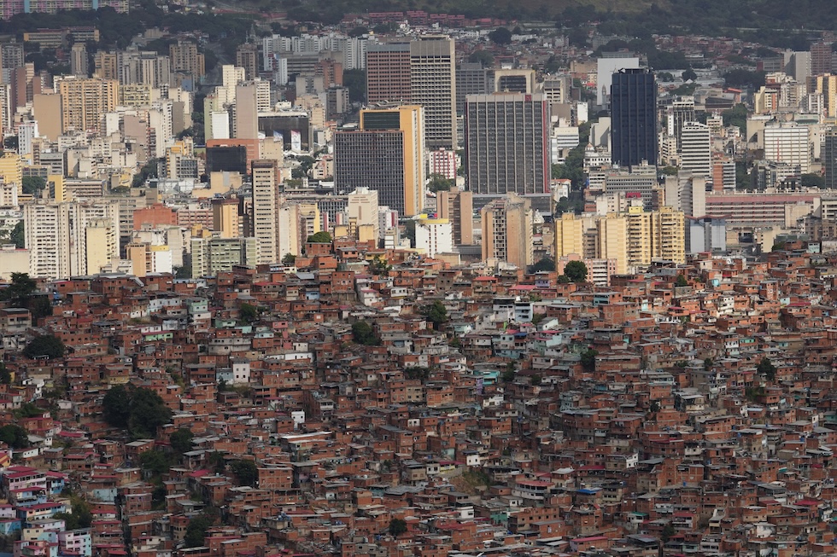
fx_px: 5114
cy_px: 278
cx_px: 418
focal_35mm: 220
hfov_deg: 9.4
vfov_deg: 6.2
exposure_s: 1/2000
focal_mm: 147
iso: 250
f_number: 7.1
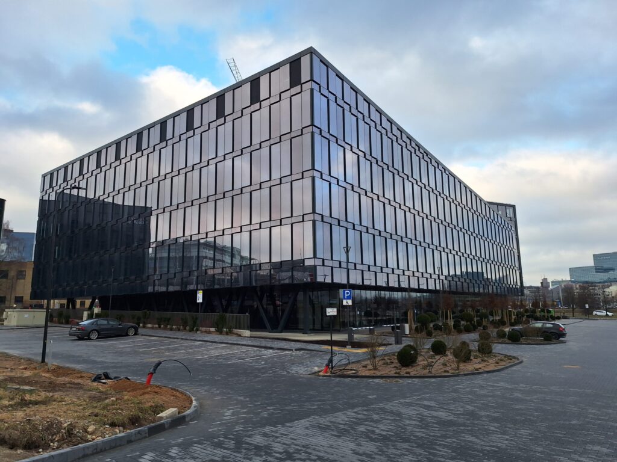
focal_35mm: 23
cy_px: 231
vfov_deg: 58.9
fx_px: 410
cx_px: 308
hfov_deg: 73.9
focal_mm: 5.54
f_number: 1.8
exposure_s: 1/724
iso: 40
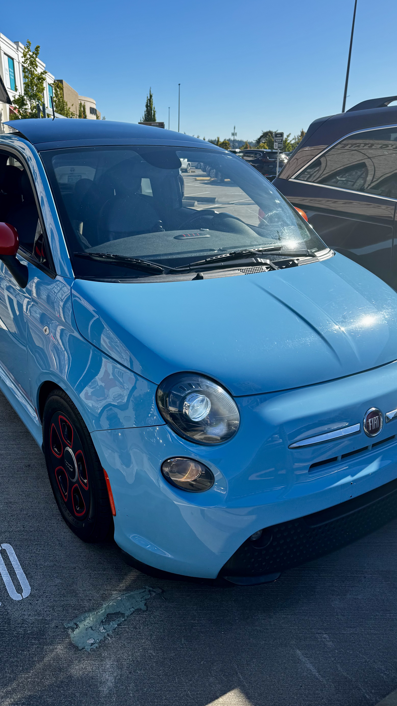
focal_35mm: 27
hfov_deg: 42.7
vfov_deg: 69.8
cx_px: 159
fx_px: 505
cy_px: 363
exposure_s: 1/2833
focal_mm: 6.76
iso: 80
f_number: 1.78
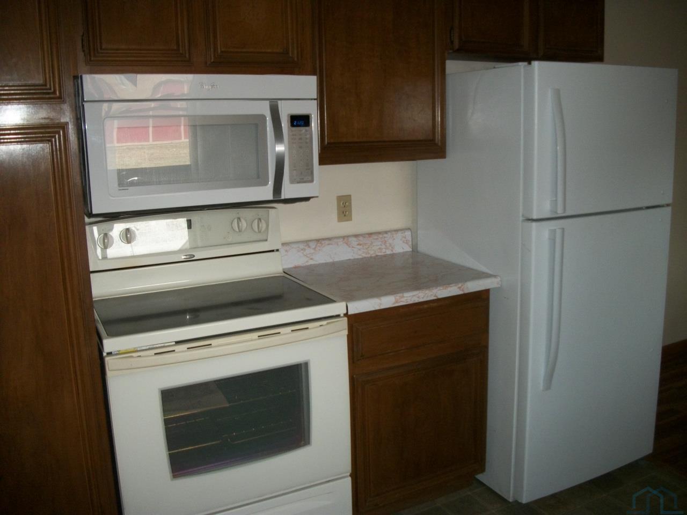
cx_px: 344
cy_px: 258
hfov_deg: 56.8
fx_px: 635
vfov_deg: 44.2
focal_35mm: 32
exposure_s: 1/30
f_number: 2.9
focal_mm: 5.7
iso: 160
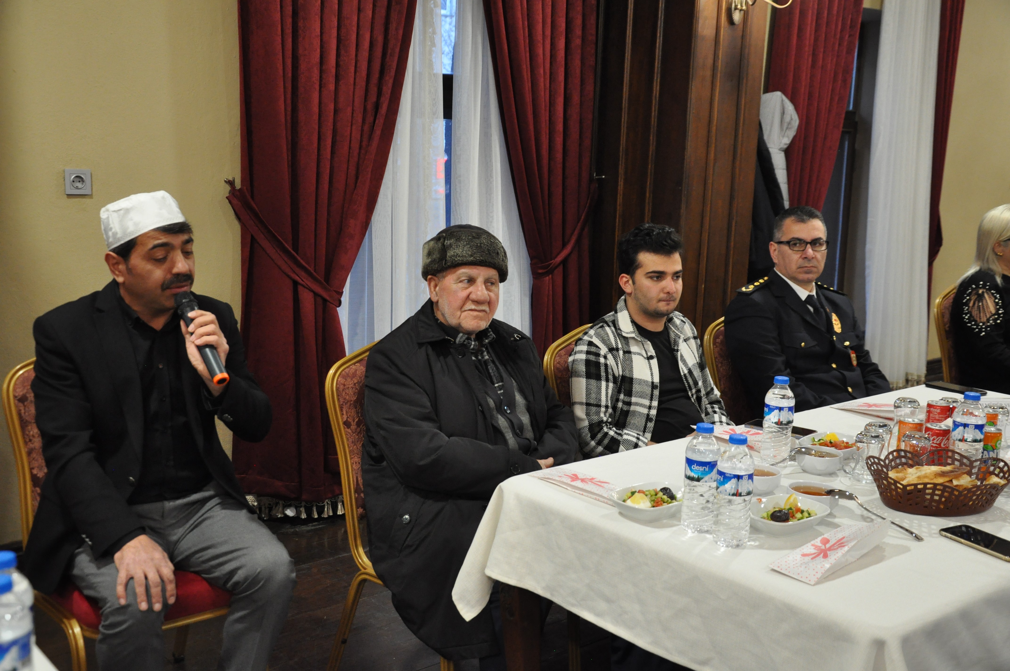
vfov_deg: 35.4
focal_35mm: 38
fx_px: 1051
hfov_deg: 51.3
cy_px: 336
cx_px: 505
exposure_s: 1/30
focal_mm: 25
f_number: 4
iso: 1400
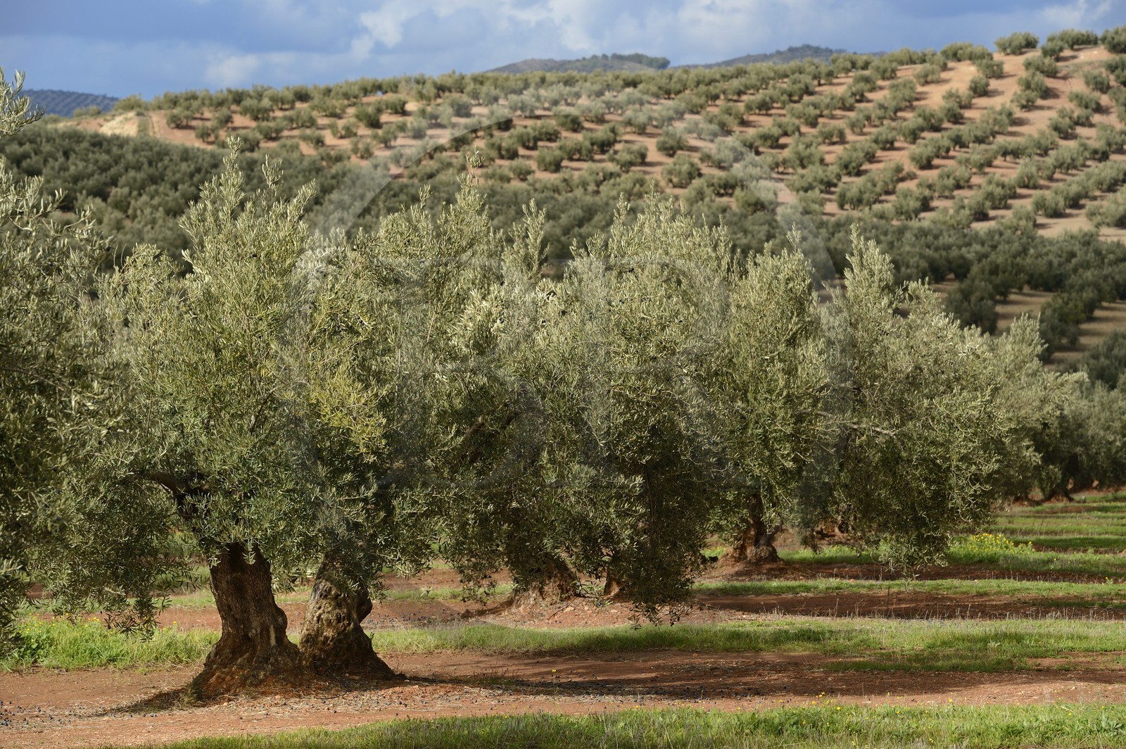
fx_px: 4688
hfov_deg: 13.7
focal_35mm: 150
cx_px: 563
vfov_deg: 9.1
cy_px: 374
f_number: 9
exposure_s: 1/640
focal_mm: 150
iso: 400
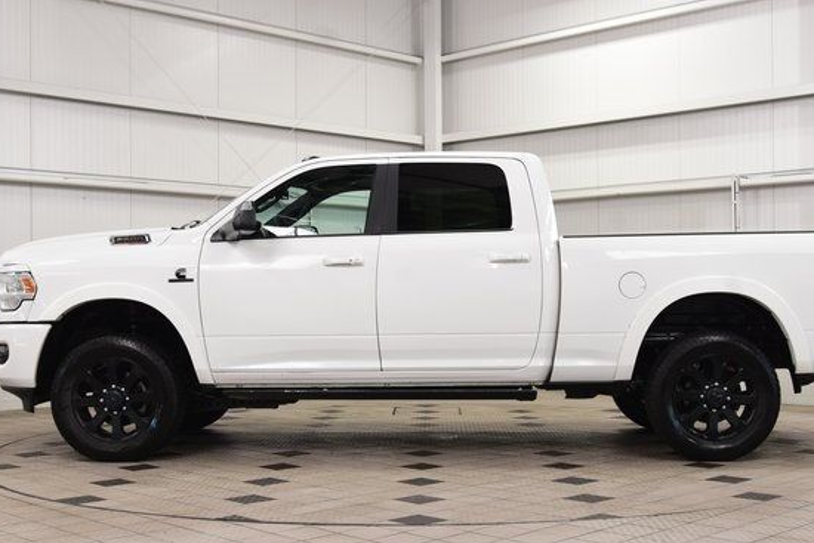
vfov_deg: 26.7
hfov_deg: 39.2
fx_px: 1144
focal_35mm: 51
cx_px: 435
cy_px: 314
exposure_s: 1/60
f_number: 8
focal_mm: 29
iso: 1100
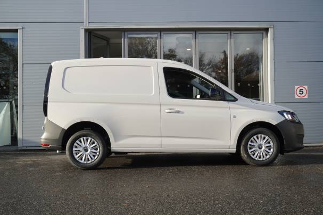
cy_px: 113
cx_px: 162
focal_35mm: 40
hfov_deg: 49.0
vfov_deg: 33.7
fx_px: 354
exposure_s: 1/200
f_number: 4.5
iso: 100
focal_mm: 25
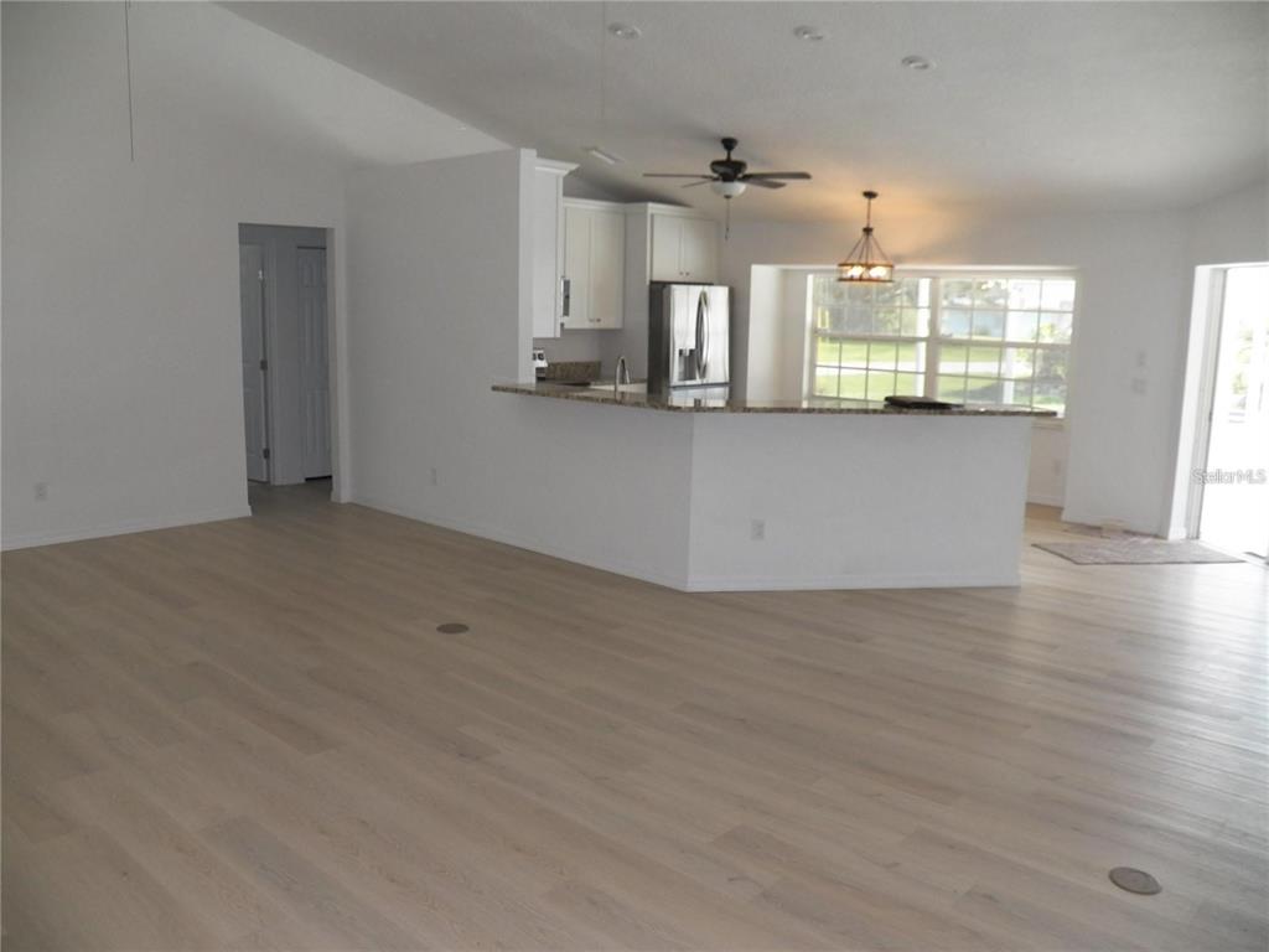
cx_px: 634
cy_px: 476
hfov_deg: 63.4
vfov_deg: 49.7
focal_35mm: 28
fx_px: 1026
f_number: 2.8
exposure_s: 1/160
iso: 125
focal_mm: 4.9
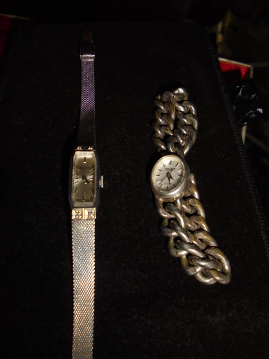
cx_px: 134
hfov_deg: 53.1
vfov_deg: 67.3
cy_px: 180
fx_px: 269
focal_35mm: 26
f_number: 11.5
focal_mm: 4.6
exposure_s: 1/30
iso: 200
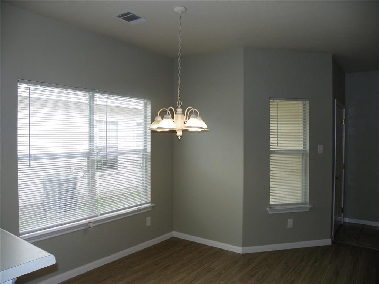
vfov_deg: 53.1
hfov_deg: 67.3
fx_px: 285
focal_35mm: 26
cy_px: 142
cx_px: 190
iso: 80
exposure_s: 1/125
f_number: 2.8
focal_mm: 4.6
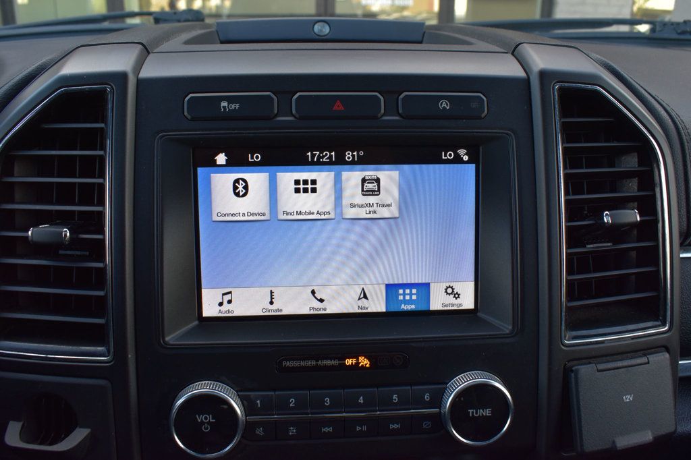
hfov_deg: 59.5
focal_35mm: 32
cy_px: 230
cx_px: 346
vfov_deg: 41.7
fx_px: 604
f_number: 8
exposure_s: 1/60
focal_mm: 21
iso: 400
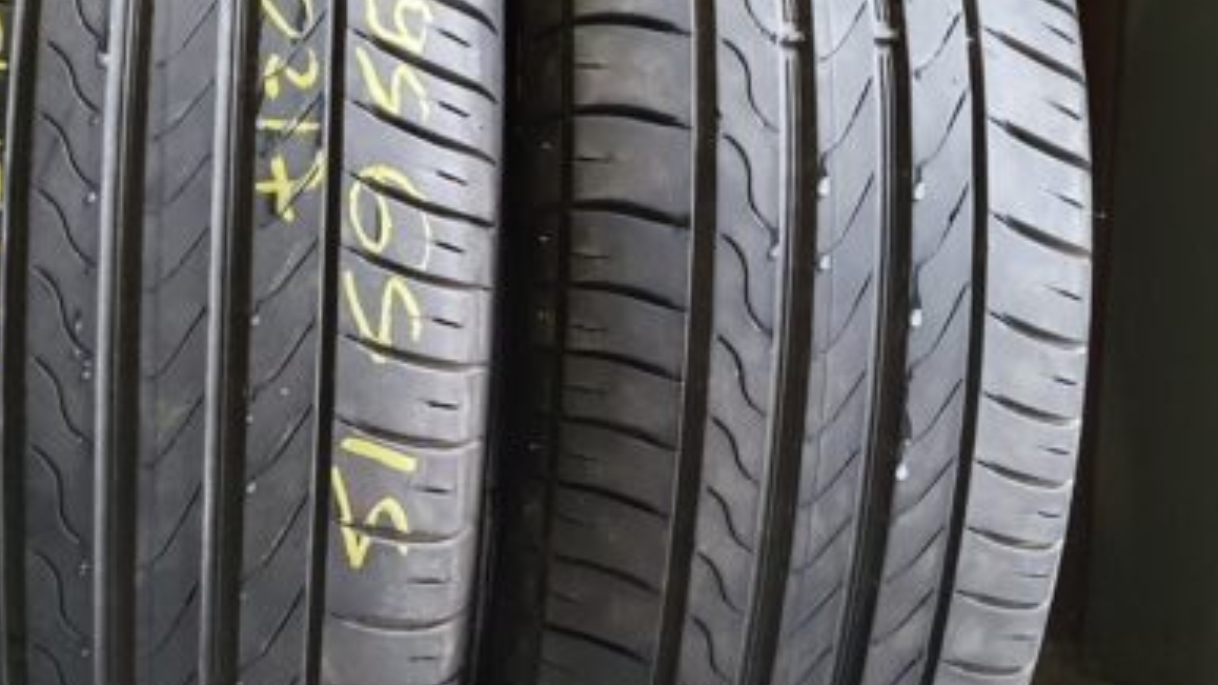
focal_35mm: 44
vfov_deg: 27.0
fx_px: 1421
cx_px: 495
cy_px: 432
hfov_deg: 46.2
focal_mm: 4.32
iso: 800
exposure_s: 1/50
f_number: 1.5
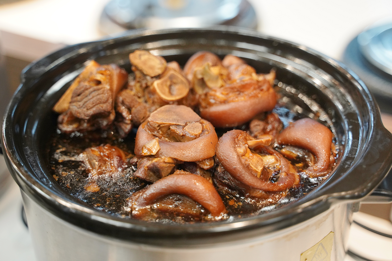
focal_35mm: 53
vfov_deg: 25.5
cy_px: 130
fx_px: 577
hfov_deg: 37.5
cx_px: 196
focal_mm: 53
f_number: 2.8
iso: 3200
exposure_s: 1/160
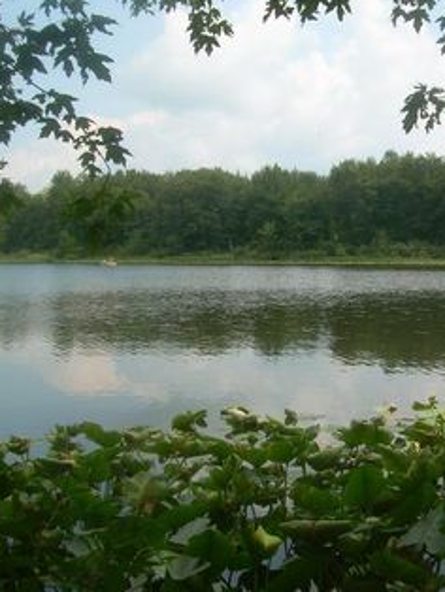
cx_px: 388
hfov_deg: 27.2
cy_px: 292
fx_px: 890
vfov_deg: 36.8
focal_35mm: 52
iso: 50
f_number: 4.6
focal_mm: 6.3
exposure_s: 1/354
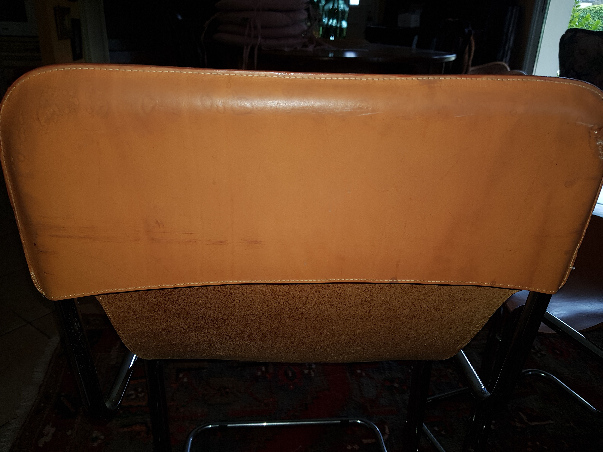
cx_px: 302
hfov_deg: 67.3
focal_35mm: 26
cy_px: 226
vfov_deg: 53.1
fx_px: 453
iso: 40
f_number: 1.7
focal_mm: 4.3
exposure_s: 1/52
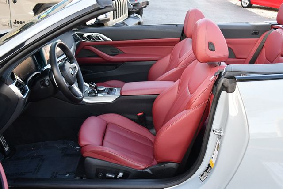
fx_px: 315
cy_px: 94
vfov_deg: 33.5
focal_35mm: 40
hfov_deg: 48.4
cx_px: 142
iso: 400
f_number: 4.5
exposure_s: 1/250
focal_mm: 20
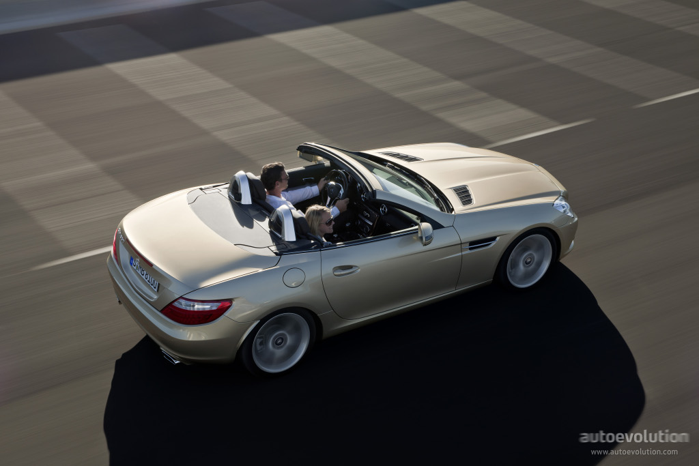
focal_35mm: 58
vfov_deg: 23.4
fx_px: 1126
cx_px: 350
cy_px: 233
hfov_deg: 34.5
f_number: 11
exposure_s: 5
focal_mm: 58
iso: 100
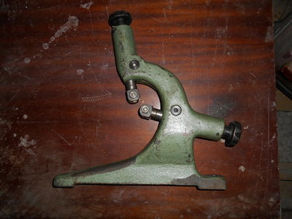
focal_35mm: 26
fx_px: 219
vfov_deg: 53.1
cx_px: 146
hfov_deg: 67.3
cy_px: 110
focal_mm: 4.6
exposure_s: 1/25
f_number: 3.2
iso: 80
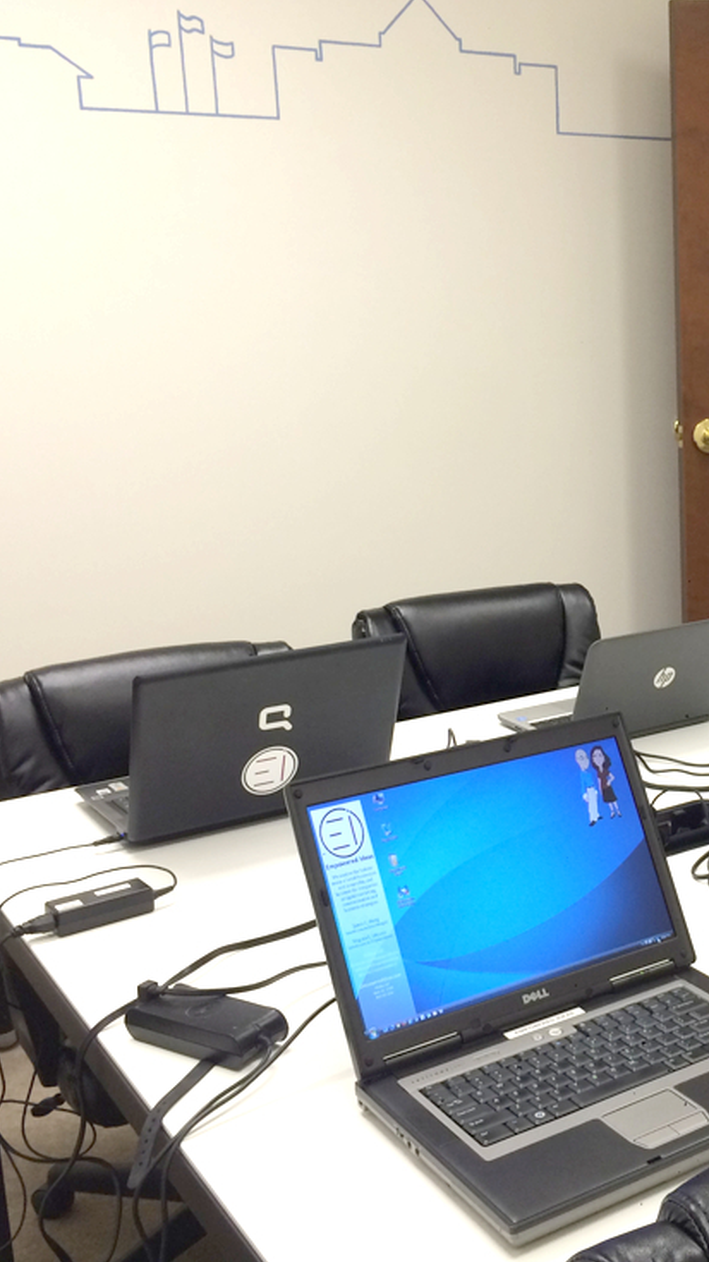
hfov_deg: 26.7
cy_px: 623
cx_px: 642
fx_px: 1438
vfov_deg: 47.4
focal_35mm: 43
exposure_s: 1/30
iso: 32
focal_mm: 4.15
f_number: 2.2
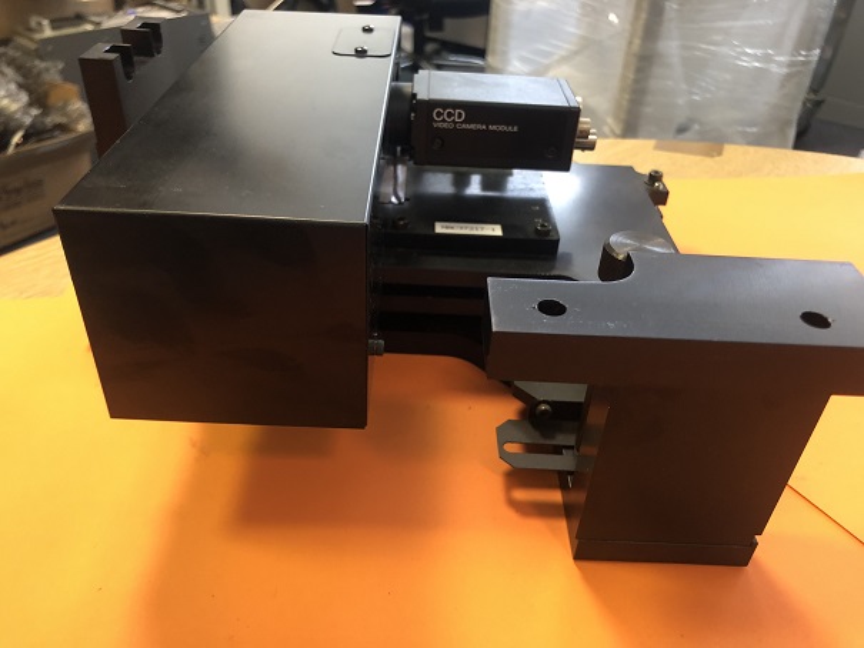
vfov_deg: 49.8
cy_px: 324
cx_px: 432
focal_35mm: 28
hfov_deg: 63.4
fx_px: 699
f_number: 1.8
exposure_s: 1/17
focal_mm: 3.99
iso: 64
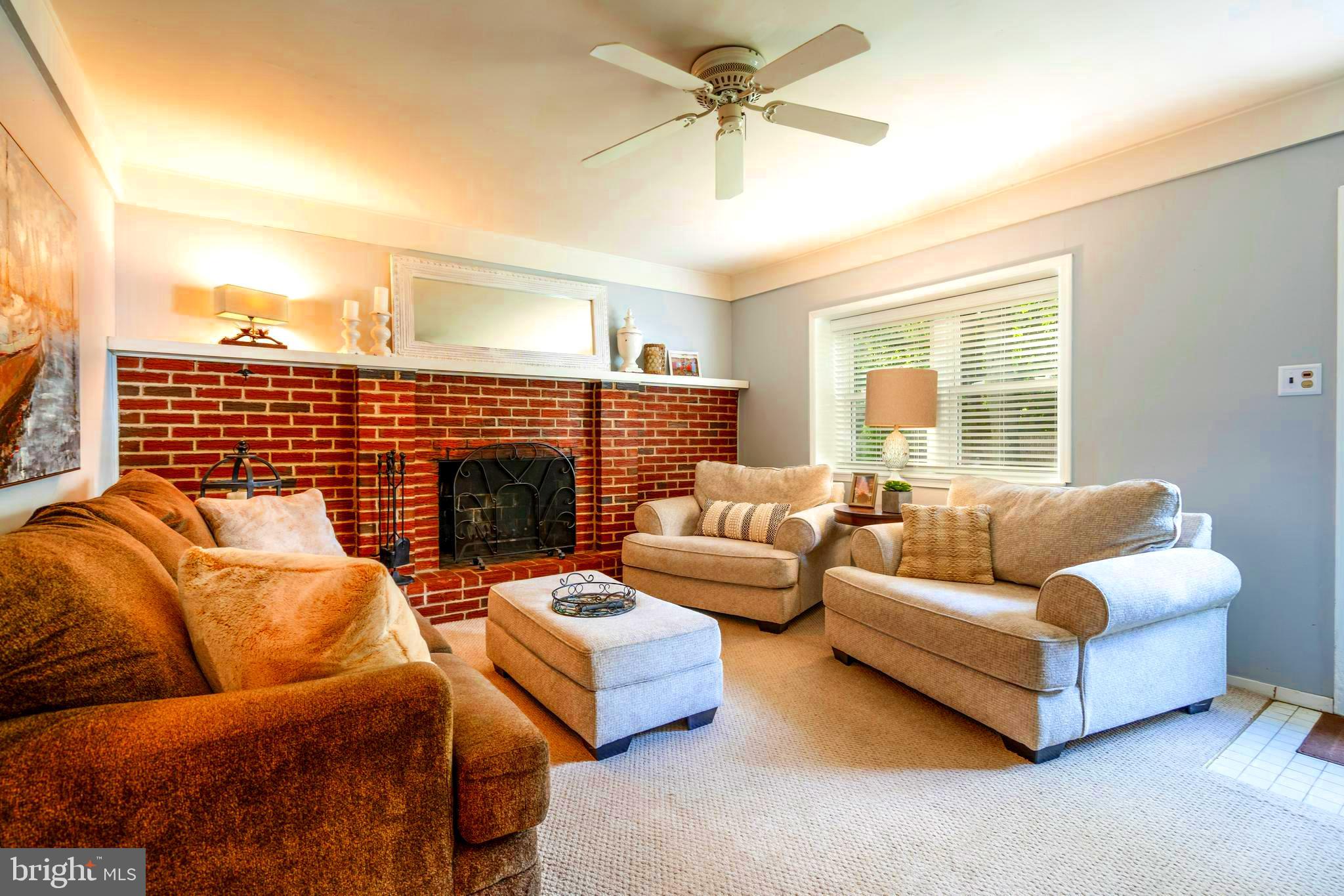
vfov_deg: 73.7
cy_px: 448
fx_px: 597
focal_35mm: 16
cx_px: 672
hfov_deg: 96.7
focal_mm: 16
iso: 320
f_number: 5.6
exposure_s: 1/125
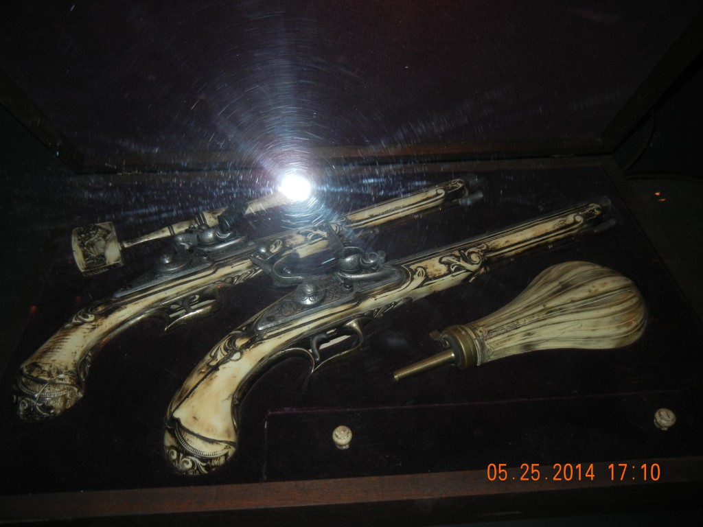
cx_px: 352
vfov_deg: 46.8
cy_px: 264
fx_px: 609
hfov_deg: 60.0
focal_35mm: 30
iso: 200
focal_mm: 5.4
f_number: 3.5
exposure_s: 1/30
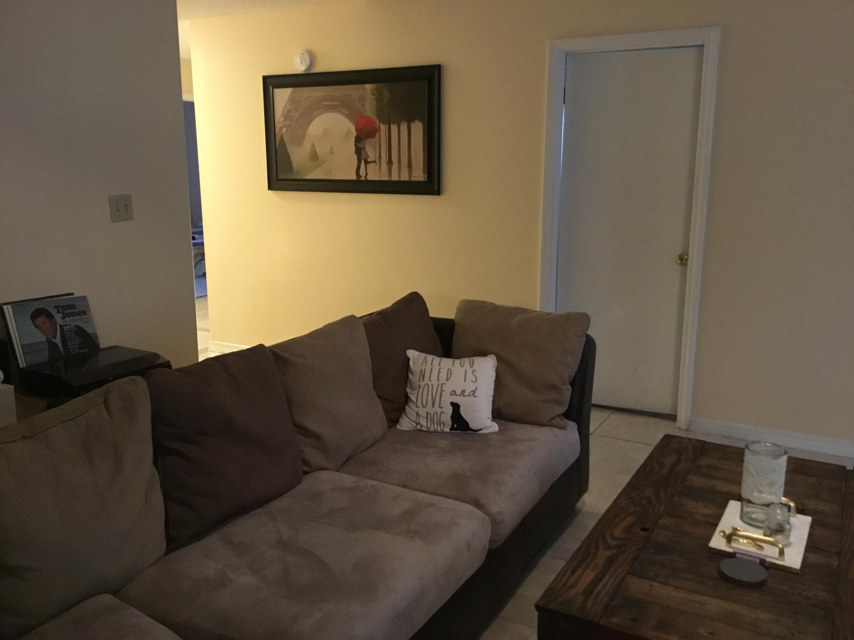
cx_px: 427
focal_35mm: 31
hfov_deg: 58.4
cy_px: 320
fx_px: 765
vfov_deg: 45.4
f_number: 2.4
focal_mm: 3.3
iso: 250
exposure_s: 1/15
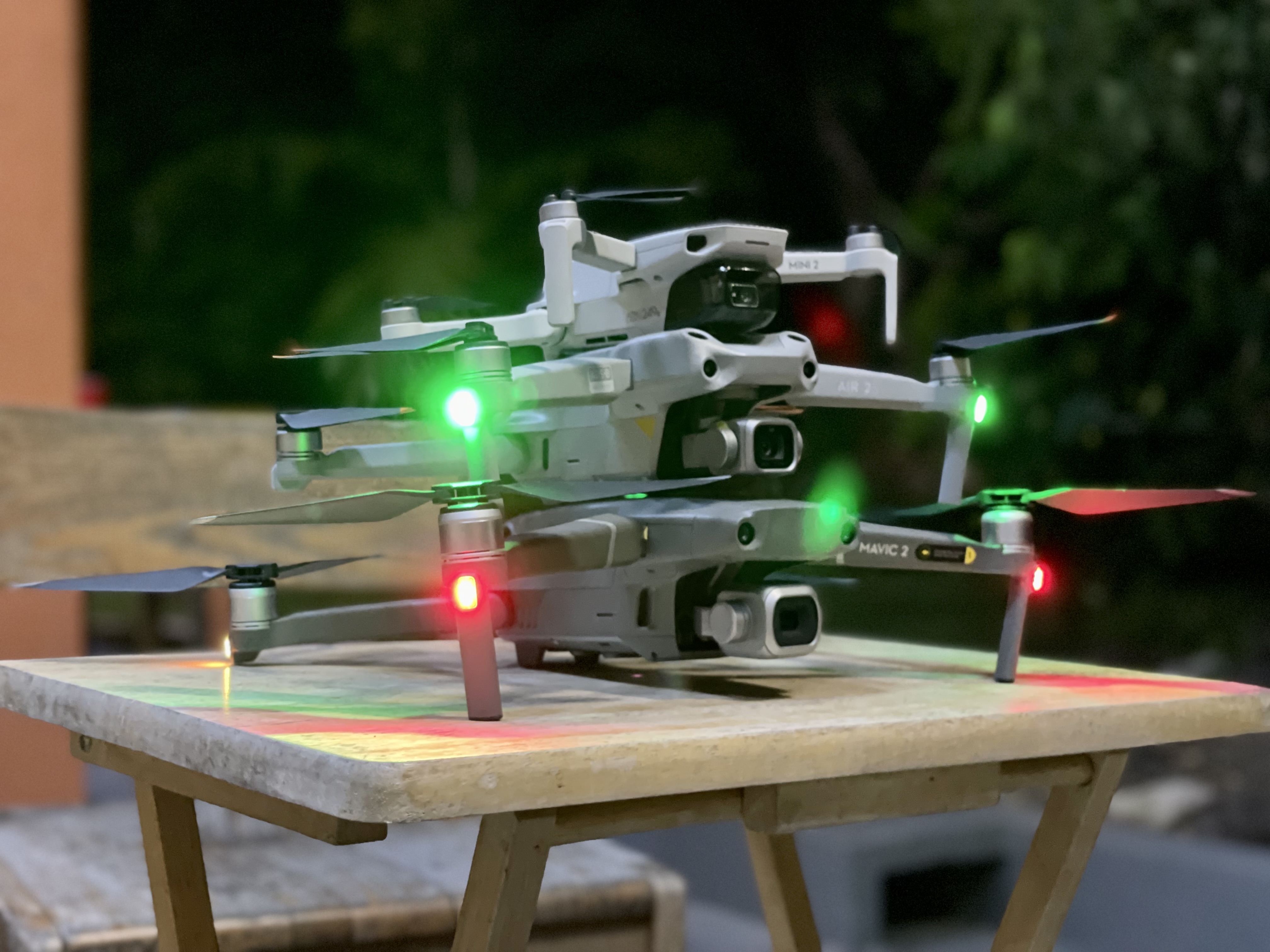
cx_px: 635
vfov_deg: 28.0
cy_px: 476
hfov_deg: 36.8
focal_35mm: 52
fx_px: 1908
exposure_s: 1/14
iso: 400
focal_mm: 6
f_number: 2
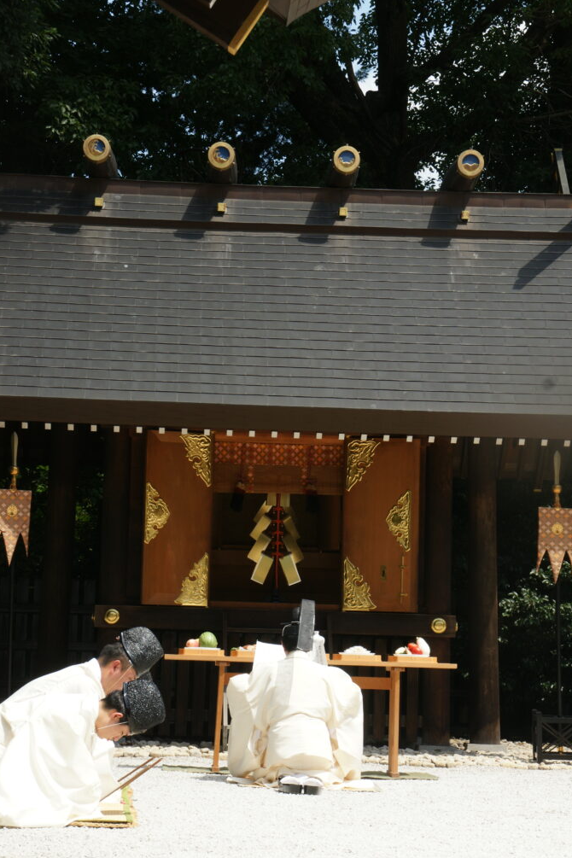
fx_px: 2550
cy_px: 435
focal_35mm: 107
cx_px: 288
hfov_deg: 12.8
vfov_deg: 19.1
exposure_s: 1/160
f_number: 11
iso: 200
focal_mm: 70
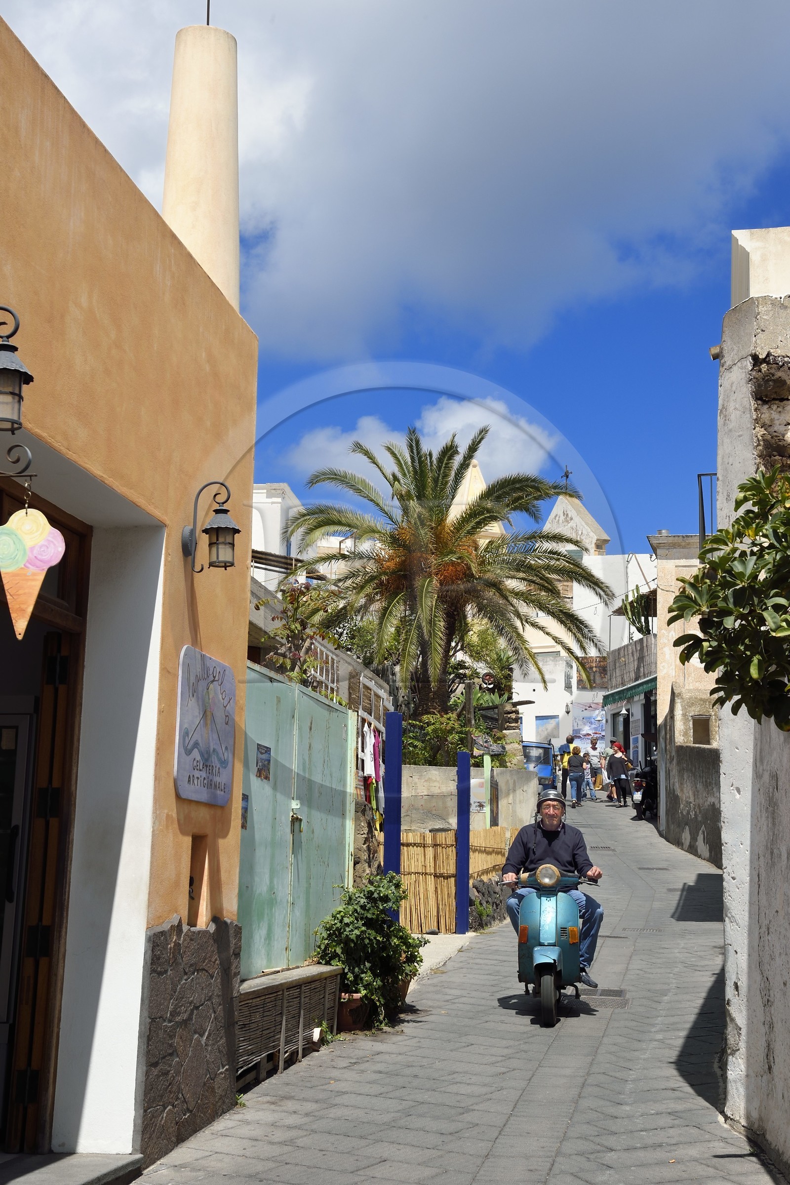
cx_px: 395
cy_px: 592
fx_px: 1646
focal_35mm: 50
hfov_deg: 27.0
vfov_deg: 39.6
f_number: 16
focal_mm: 50
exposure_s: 1/250
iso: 200
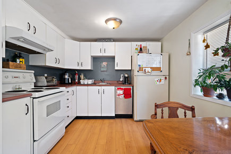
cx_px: 116
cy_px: 77
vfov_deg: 70.4
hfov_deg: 93.3
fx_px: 109
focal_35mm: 17
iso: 320
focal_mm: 17
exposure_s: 4
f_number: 9
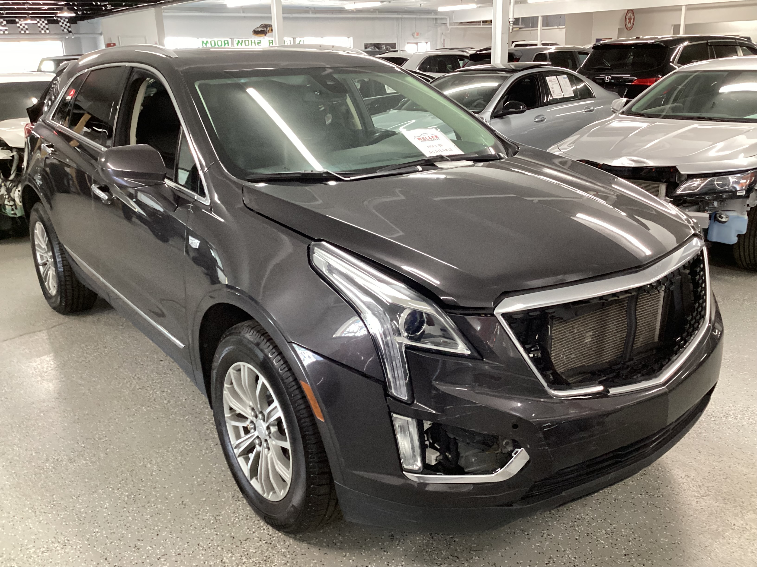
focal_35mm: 31
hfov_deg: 58.4
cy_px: 284
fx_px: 678
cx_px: 378
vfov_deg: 45.4
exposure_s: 1/60
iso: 320
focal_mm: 3.3
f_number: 2.4
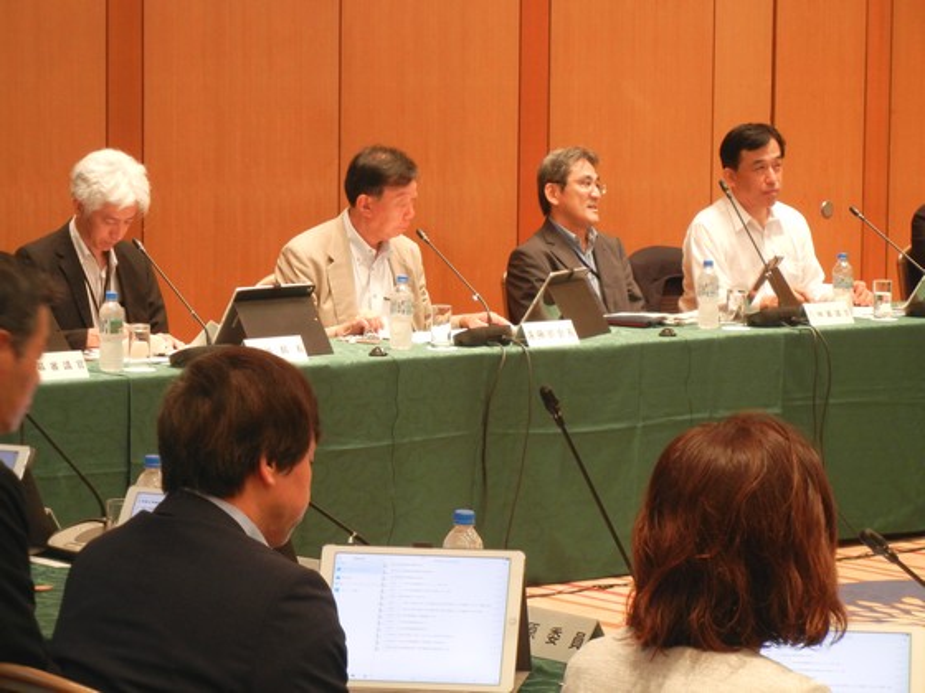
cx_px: 462
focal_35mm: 133
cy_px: 346
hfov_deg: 14.8
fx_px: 3554
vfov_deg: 11.1
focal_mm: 24
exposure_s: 1/10.7
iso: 400
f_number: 4.6
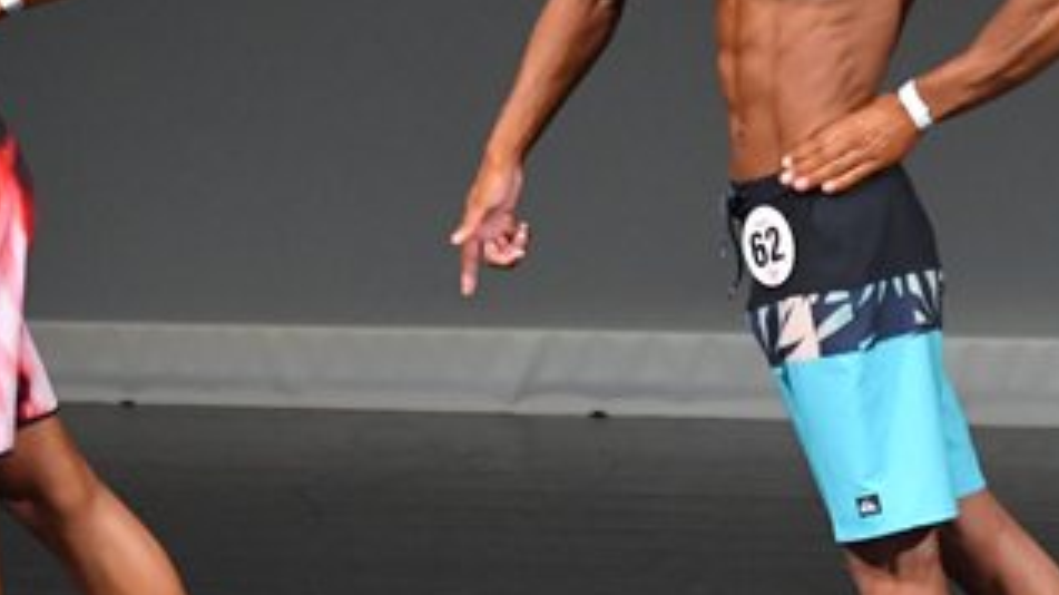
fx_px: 22651
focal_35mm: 807
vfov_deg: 1.5
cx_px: 526
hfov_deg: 2.7
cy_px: 211
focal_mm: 210
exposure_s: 1/400
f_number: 5.6
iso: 4000
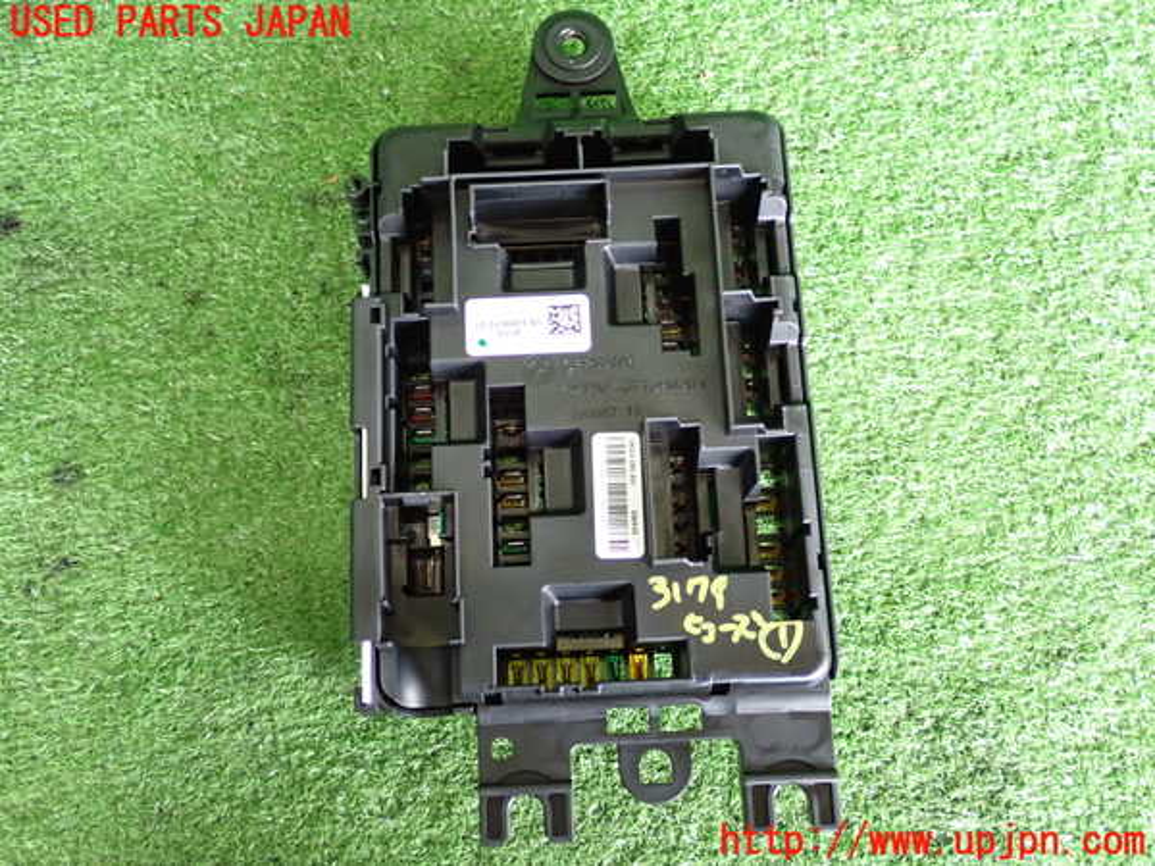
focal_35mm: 38
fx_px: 1268
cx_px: 578
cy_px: 433
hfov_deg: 49.0
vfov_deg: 37.7
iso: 640
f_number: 2.7
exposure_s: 1/40
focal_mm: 6.83
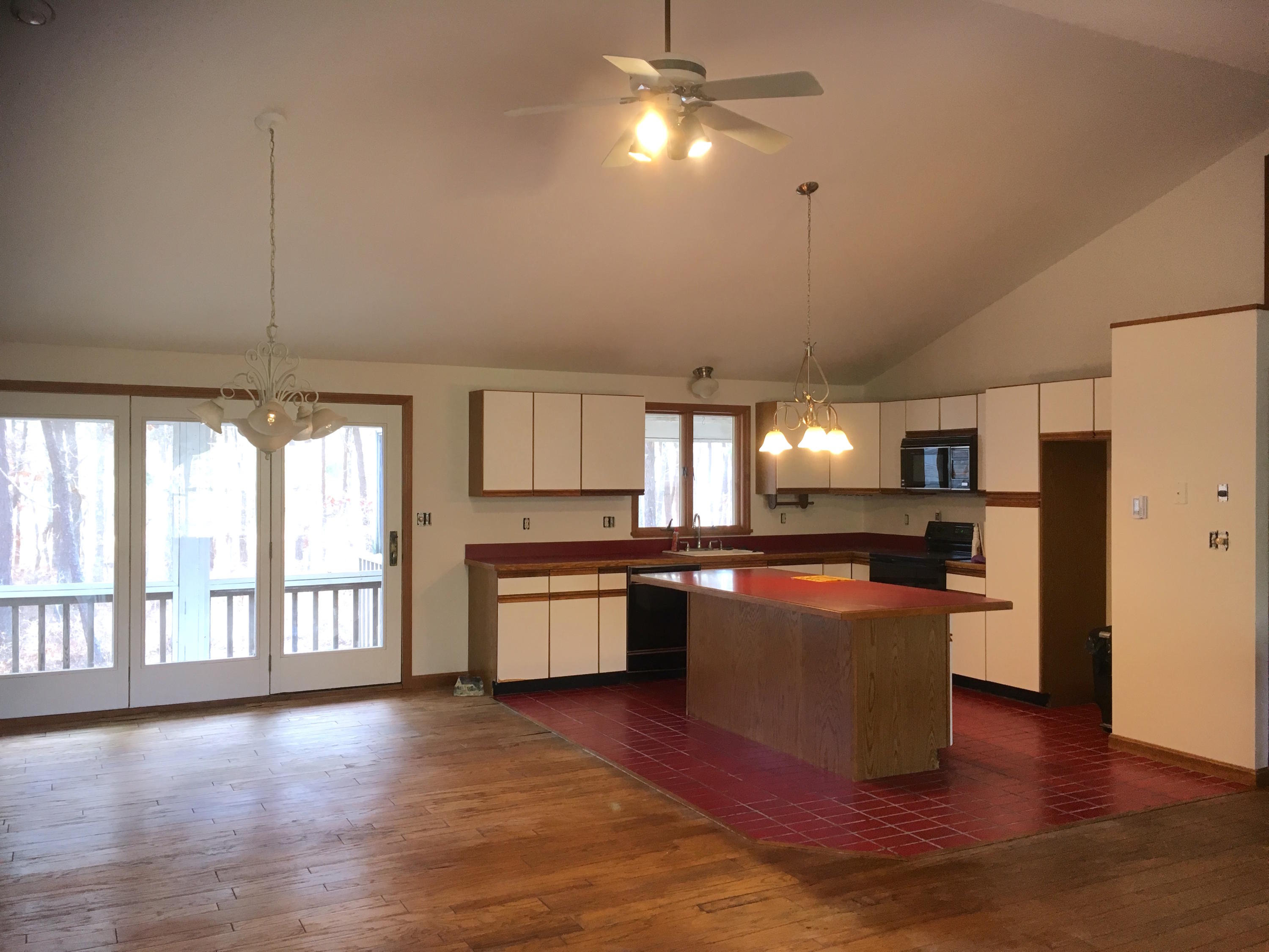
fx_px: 1063
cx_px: 634
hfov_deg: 61.7
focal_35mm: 29
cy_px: 476
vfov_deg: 48.2
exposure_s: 1/30
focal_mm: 4.15
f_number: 2.2
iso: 64
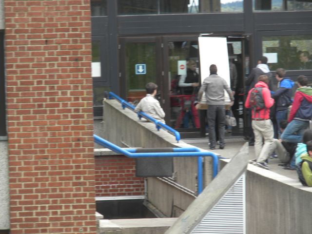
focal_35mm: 260
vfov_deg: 5.7
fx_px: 2343
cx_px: 156
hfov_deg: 7.6
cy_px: 117
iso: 64
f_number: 5.3
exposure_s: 1/98
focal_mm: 46.2
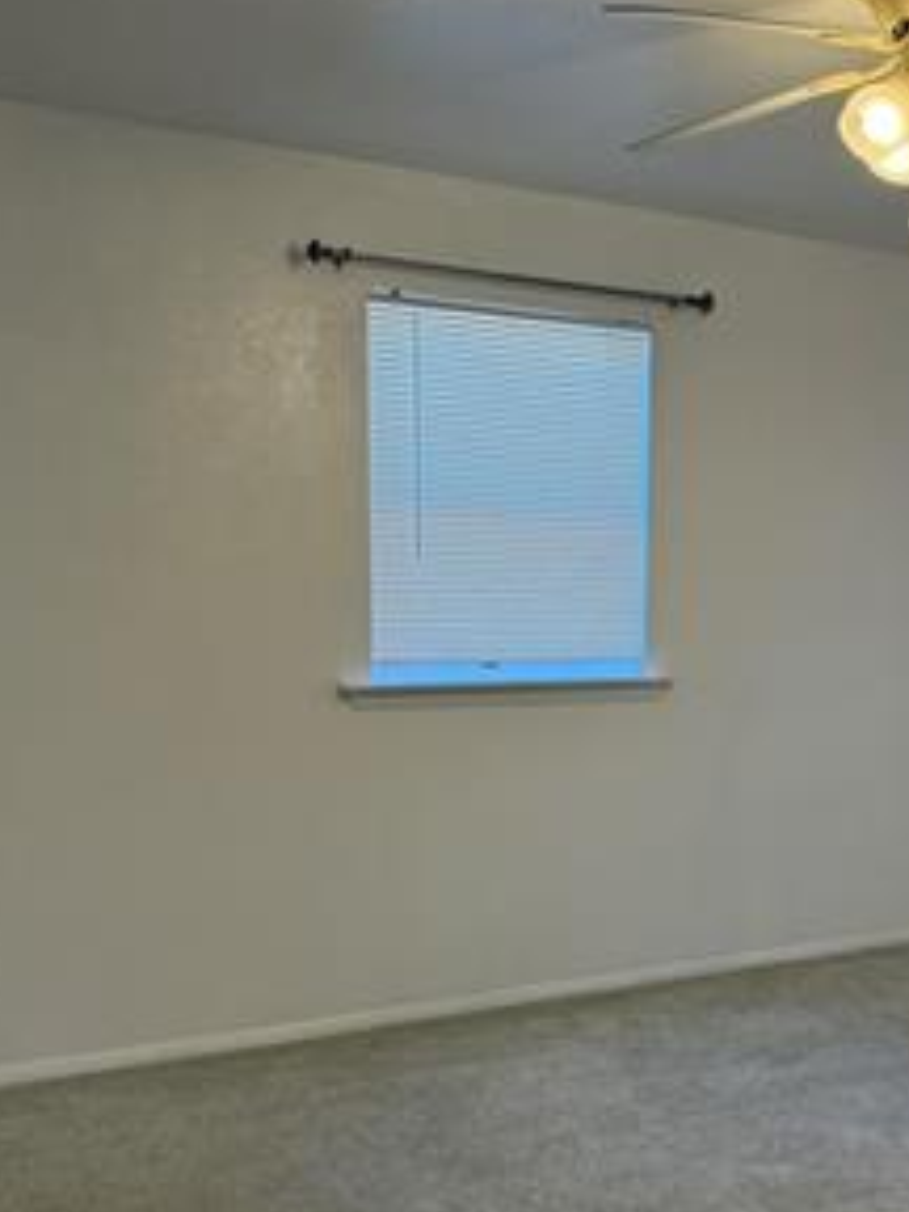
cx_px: 724
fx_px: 1401
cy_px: 779
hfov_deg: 34.9
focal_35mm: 40
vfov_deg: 46.3
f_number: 1.78
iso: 160
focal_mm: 6.76
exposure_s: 1/175
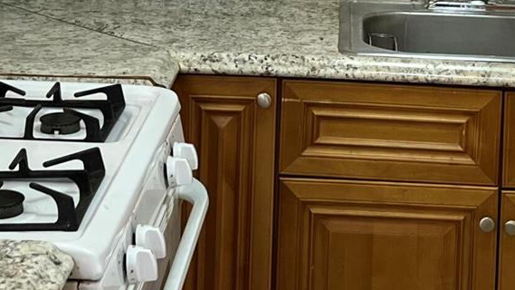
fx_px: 1393
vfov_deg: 11.6
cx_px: 300
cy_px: -56
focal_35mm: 102
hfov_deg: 20.9
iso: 125
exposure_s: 1/120
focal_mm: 5.7
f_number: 1.5
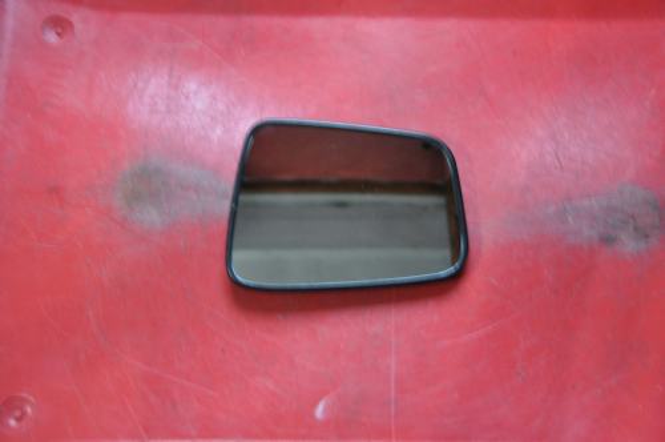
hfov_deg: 41.2
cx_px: 332
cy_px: 221
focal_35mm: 48
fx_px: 886
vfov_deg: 28.0
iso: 1600
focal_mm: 32
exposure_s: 1/4
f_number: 4.2
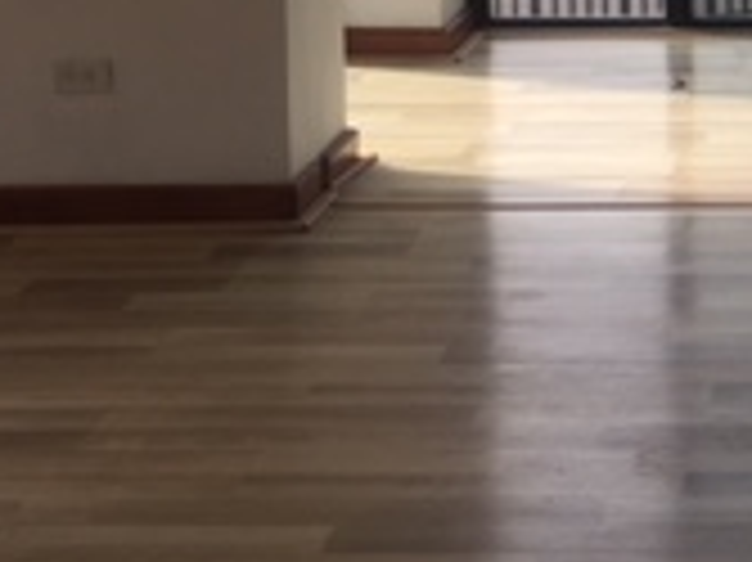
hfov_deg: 16.8
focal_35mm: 111
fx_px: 2410
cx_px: 950
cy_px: -247
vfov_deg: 12.7
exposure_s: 1/124
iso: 25
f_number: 2.2
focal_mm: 4.15
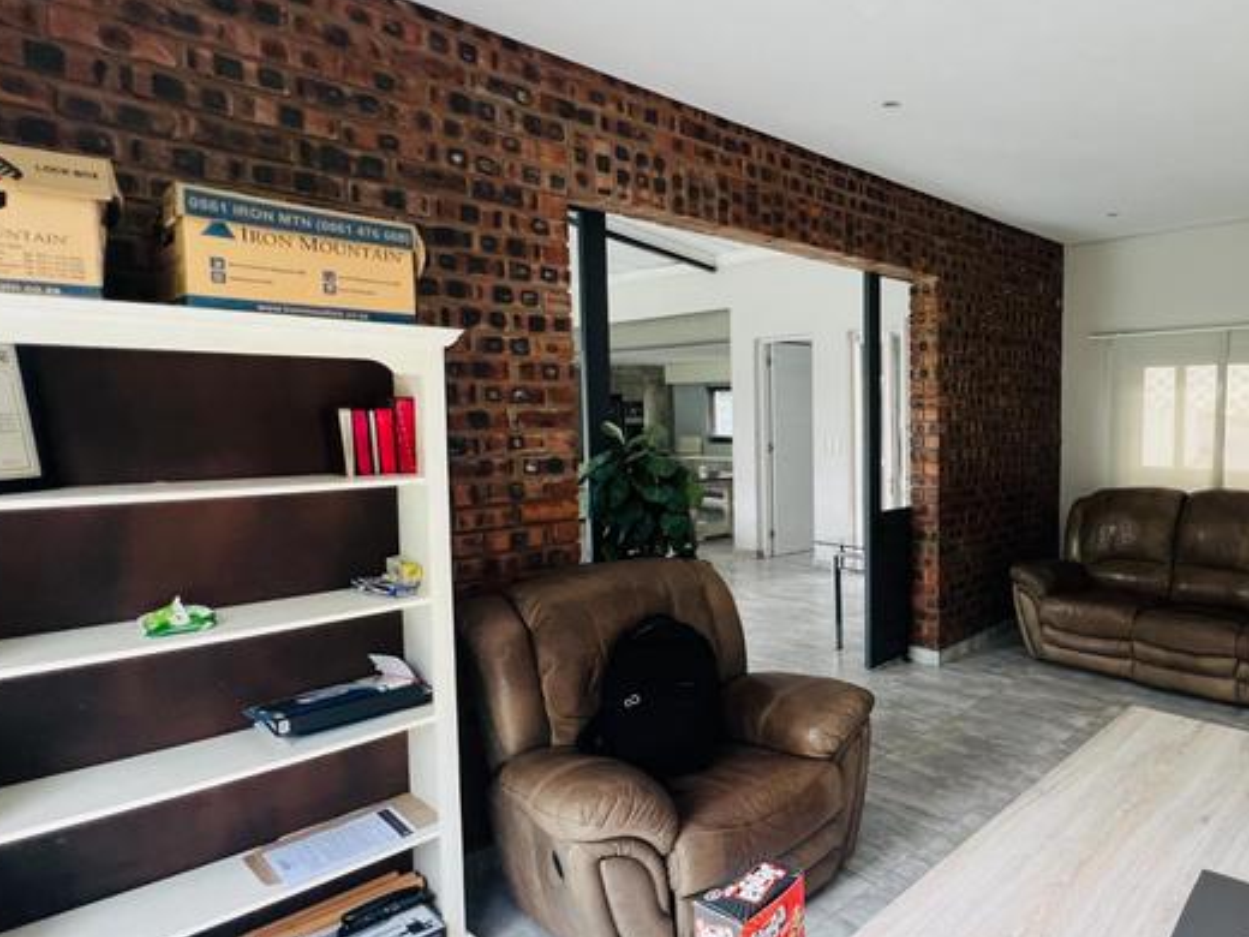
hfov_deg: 76.2
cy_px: 476
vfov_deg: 66.0
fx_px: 722
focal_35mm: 20
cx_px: 925
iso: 250
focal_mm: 1.57
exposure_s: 1/60
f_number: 1.8
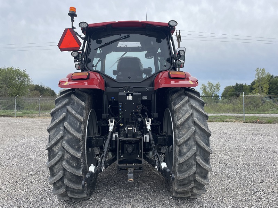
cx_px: 139
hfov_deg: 67.3
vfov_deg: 53.1
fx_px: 209
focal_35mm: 26
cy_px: 104
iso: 32
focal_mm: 4.2
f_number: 1.6
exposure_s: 1/1855
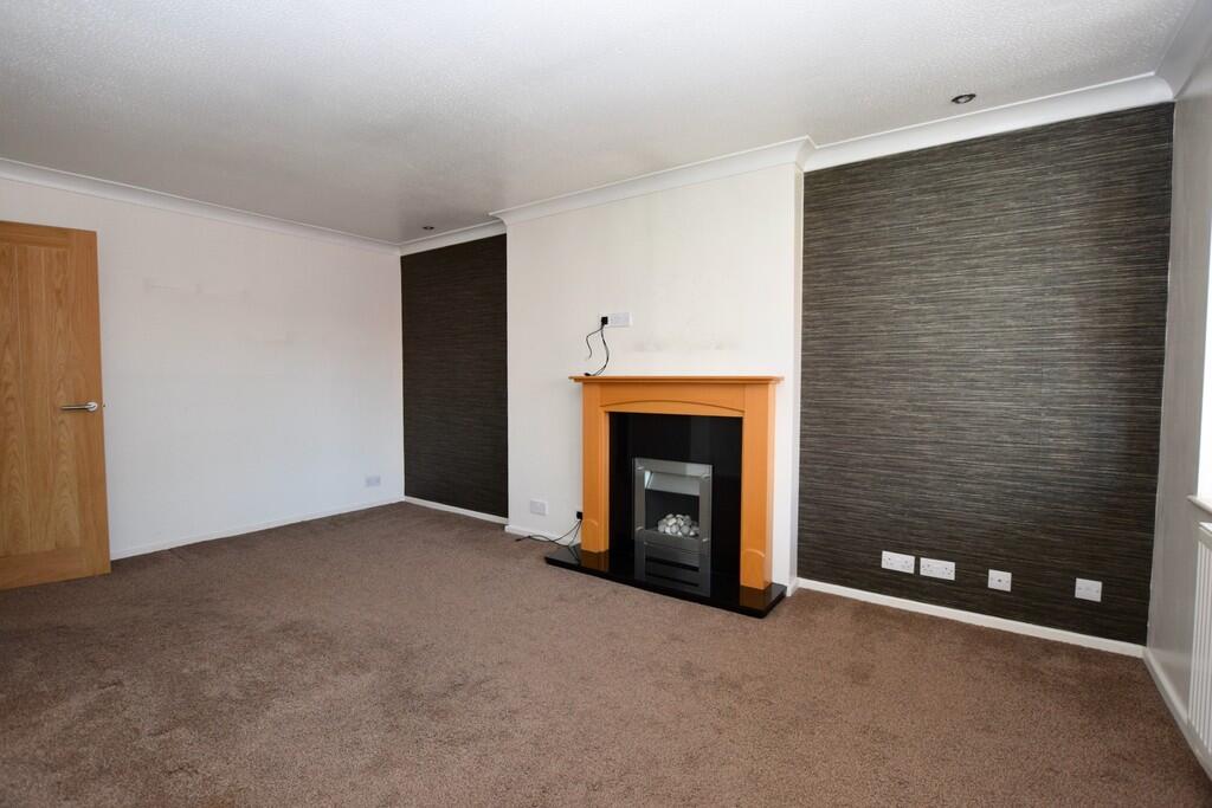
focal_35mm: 15
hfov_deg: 100.4
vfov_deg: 77.3
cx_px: 606
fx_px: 505
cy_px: 404
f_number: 5
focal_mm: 10
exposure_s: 1/100
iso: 800
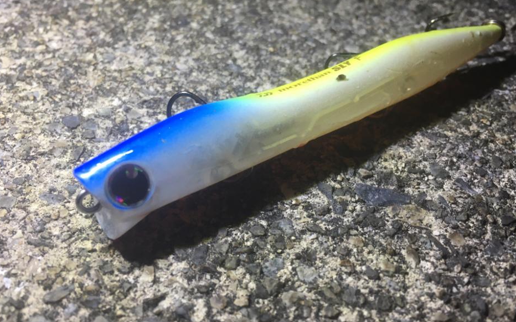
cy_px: 160
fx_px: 464
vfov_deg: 38.3
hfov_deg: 58.2
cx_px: 262
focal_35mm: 33
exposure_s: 1/30
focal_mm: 4.15
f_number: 2.2
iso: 25
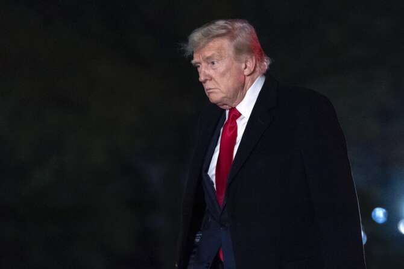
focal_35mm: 155
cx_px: 202
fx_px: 1739
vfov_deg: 8.8
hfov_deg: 13.3
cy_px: 134
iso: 8000
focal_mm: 155
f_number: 2.8
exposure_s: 1/160
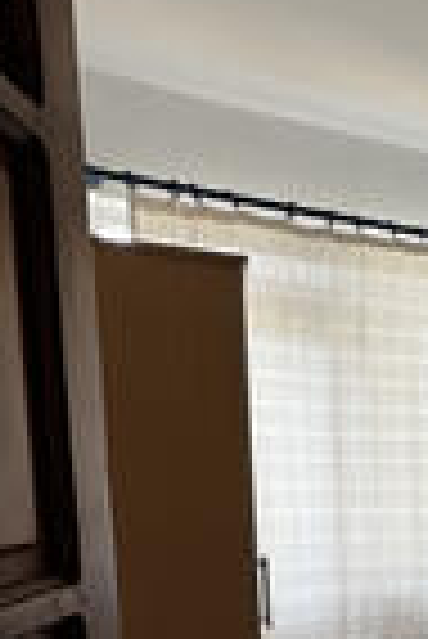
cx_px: 696
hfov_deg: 23.7
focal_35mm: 40
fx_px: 712
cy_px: 554
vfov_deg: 44.8
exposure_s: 1/99
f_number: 1.8
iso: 50
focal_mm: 1.57
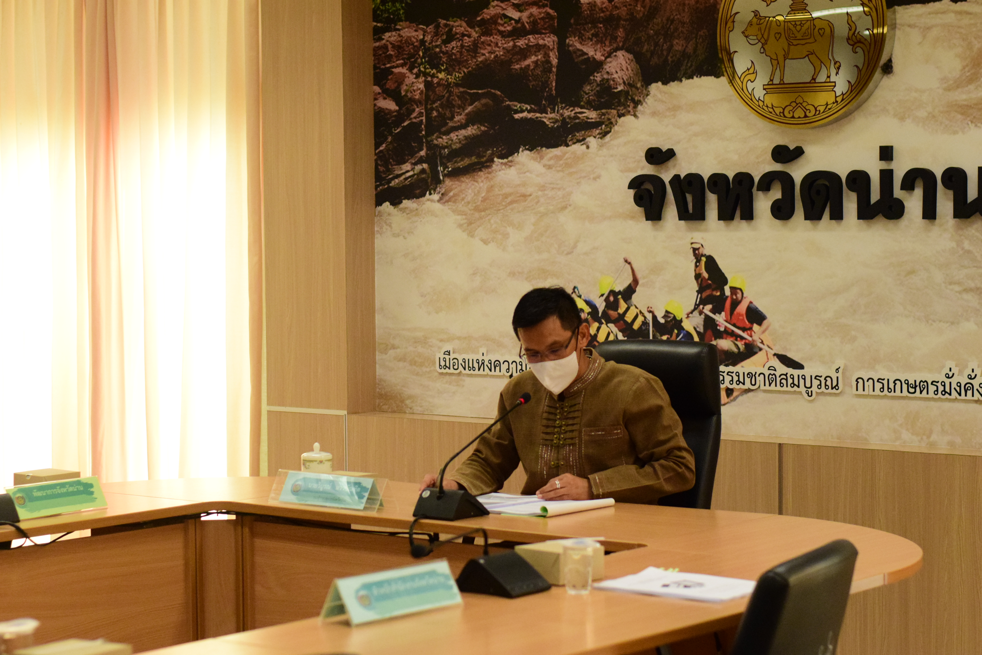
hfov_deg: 27.0
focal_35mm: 75
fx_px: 2046
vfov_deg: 18.2
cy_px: 328
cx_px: 491
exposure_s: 1/2000
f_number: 3.2
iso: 4000
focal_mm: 50
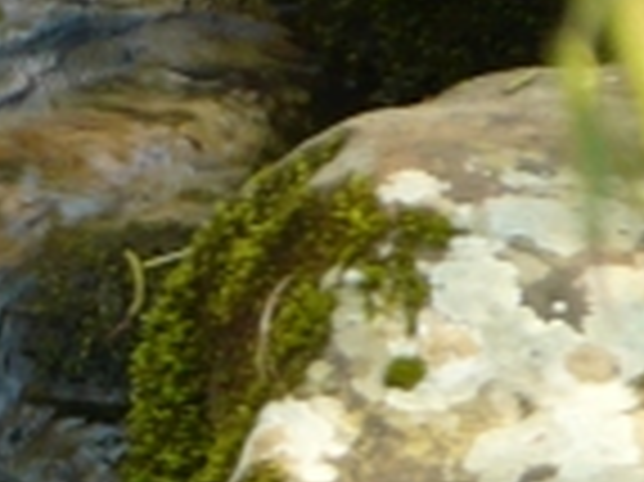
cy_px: 824
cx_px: -396
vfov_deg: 0.9
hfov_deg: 1.2
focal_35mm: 1628
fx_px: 30262
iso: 100
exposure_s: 1/25
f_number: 3.6
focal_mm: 37.2
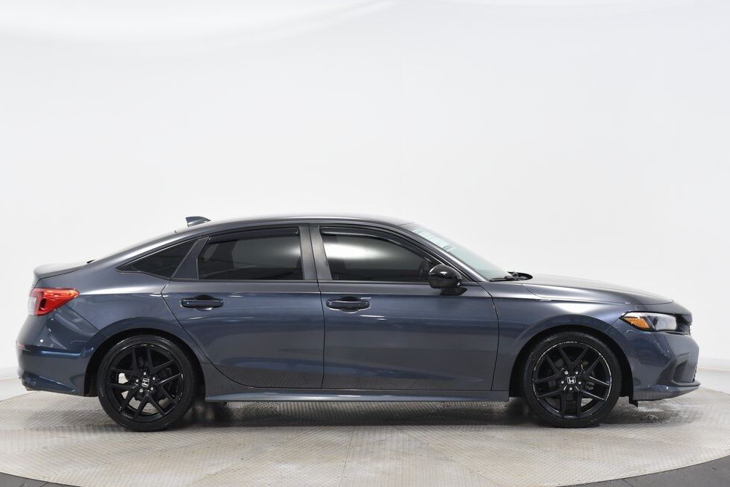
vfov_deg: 22.3
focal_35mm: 61
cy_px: 247
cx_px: 370
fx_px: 1237
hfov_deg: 32.9
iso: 1600
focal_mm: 58
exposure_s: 1/80
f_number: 4
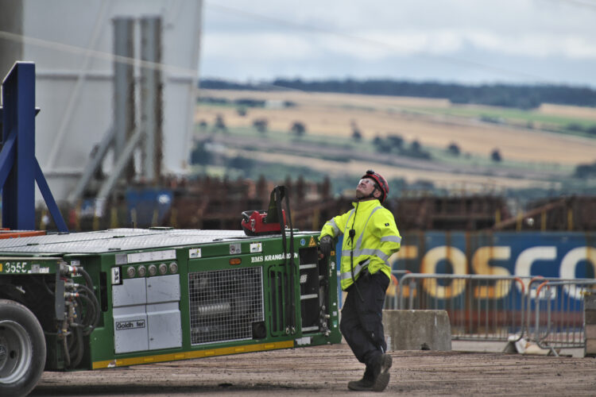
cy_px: 198
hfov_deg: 5.2
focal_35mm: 400
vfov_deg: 3.4
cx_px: 298
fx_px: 6622
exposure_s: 1/800
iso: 200
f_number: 5.6
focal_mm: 400
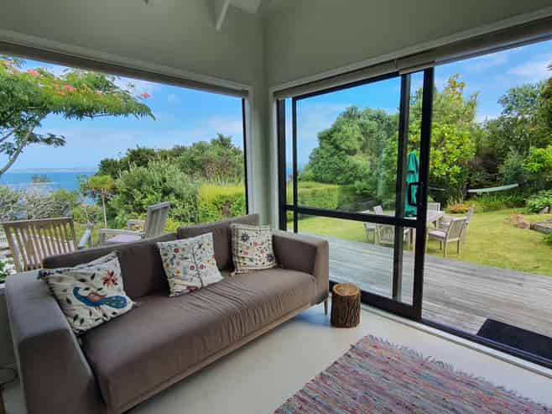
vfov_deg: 89.9
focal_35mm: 13
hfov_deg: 106.2
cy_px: 207
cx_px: 276
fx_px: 207
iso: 50
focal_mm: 1.8
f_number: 2.2
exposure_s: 1/447
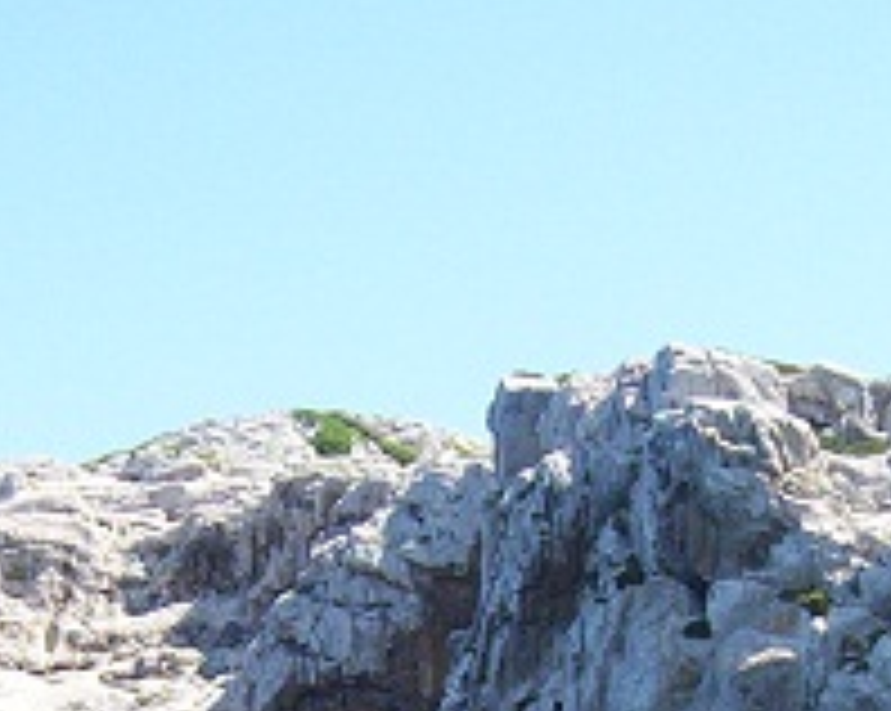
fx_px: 3319
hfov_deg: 15.3
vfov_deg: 11.7
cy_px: 1069
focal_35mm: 126
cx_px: 281
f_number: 3.84
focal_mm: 5.26
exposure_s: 1/658
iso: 100
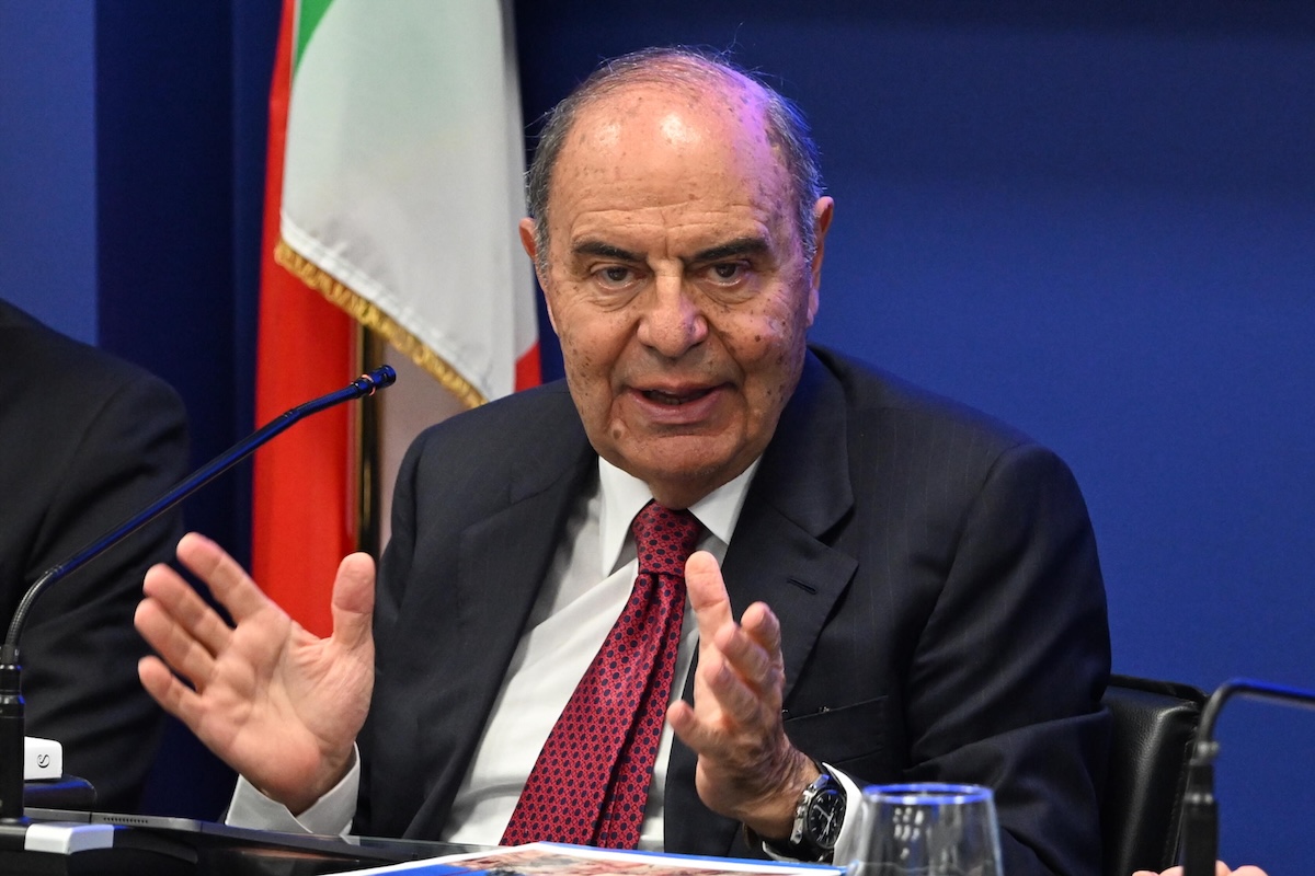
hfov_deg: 17.1
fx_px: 4383
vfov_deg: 11.4
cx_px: 658
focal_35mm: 120
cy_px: 438
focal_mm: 120
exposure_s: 1/200
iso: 2500
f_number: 4
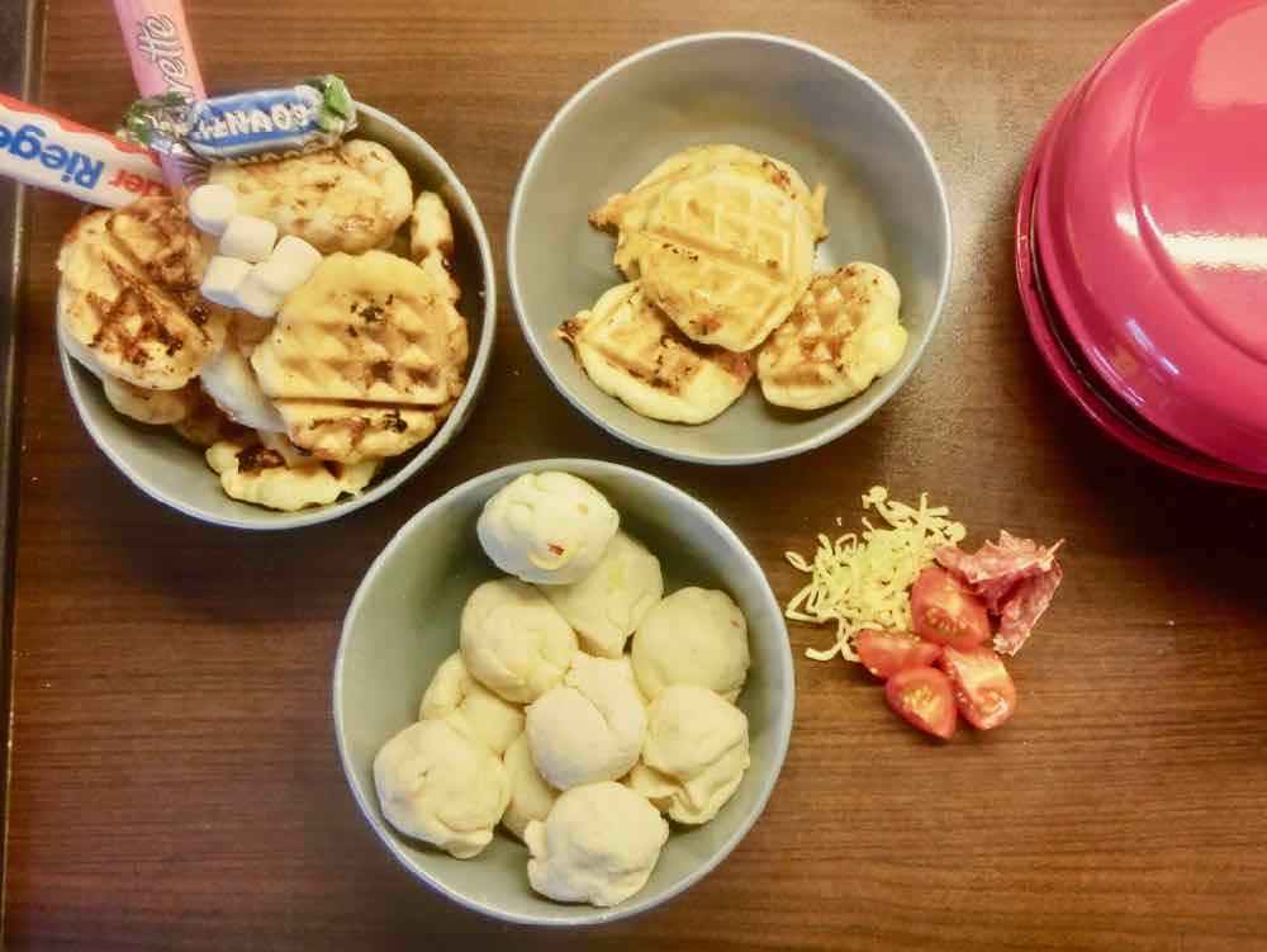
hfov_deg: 71.6
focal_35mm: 24
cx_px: 634
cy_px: 476
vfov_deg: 56.9
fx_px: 879
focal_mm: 4.24
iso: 320
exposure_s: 1/50
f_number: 3
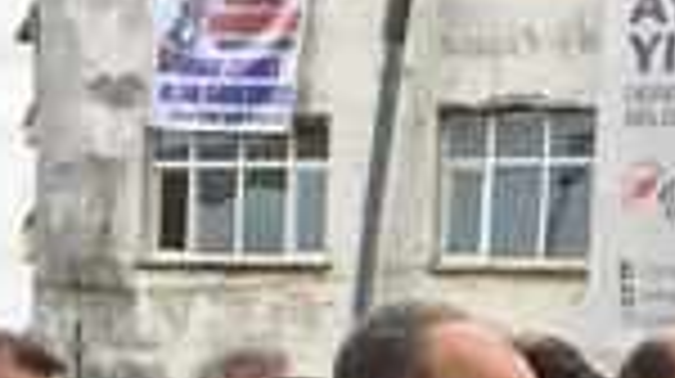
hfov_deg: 15.0
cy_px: 788
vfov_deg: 8.1
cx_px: 652
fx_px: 2521
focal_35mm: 141
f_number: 2.2
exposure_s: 1/293
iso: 32
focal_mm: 4.15
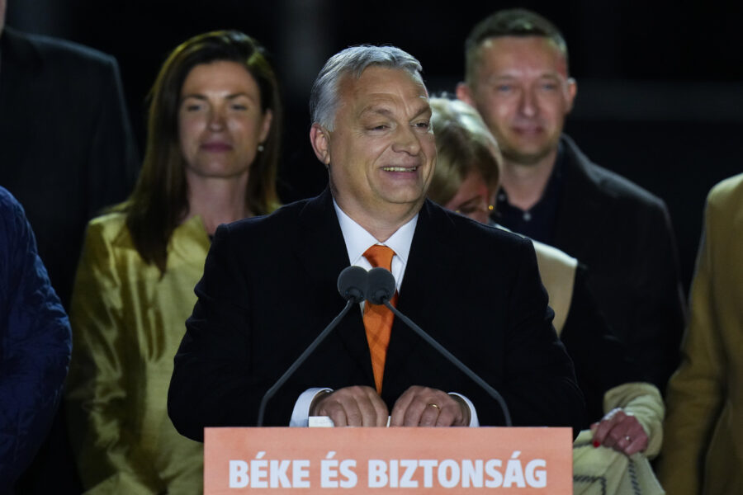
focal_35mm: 400
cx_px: 372
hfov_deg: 5.2
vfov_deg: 3.4
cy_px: 248
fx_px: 8255
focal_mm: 400
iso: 3200
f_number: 3.2
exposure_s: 1/640
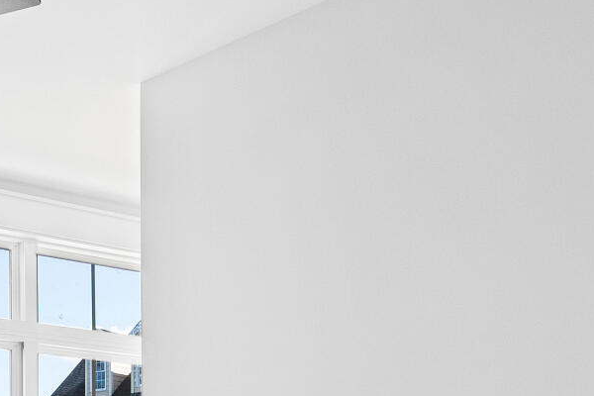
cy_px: 526
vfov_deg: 17.0
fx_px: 1237
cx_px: 127
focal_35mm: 75
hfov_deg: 26.5
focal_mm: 10
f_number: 8
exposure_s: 1/13
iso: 100
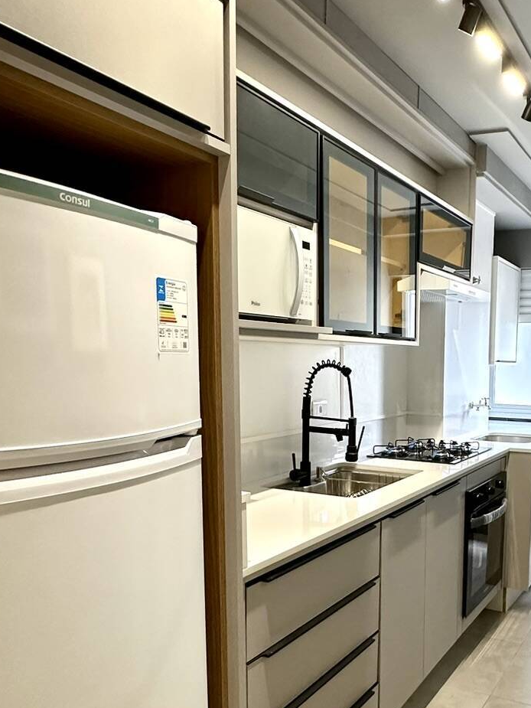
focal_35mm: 31
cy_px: 425
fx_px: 634
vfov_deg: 57.9
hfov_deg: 43.5
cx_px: 418
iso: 250
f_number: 2.2
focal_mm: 2.22
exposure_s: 1/120
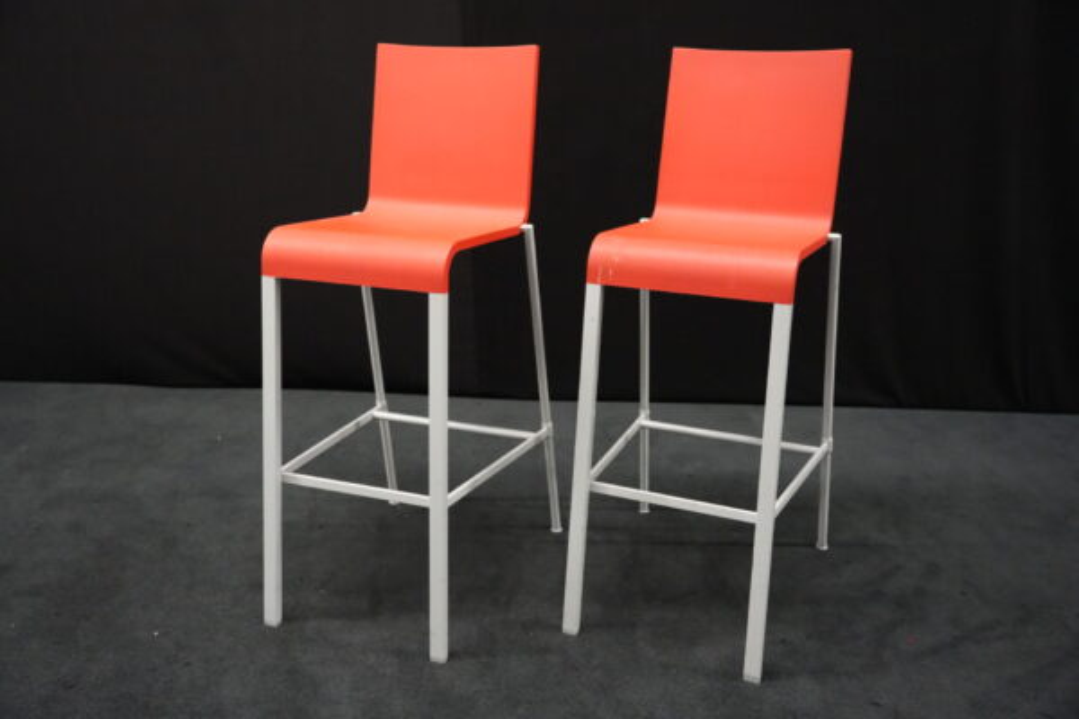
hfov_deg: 58.7
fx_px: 959
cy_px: 360
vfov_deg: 41.1
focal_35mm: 32
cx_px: 540
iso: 10000
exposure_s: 1/160
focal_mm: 32
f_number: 4
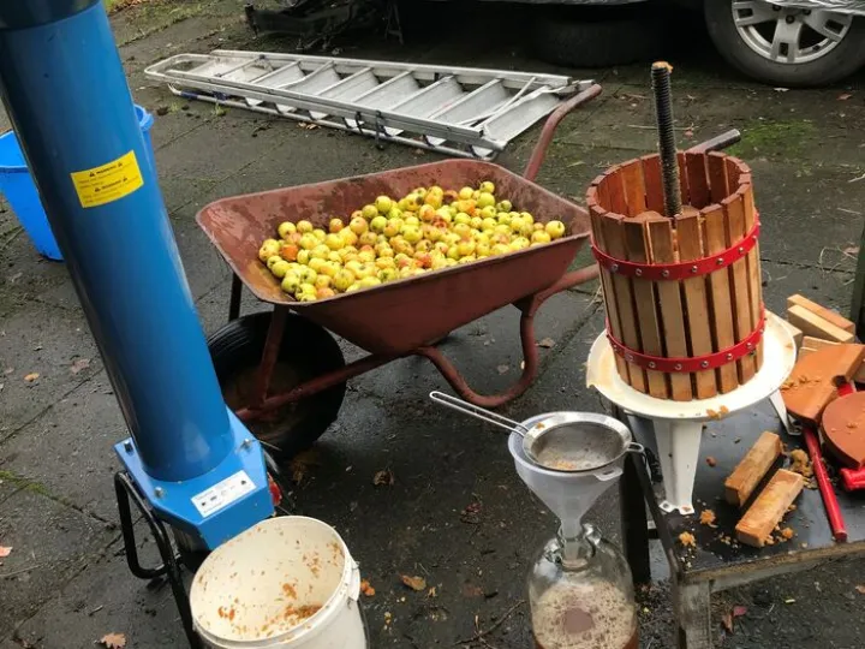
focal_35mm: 28
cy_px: 324
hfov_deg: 63.4
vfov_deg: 49.7
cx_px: 432
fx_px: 700
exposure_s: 1/171
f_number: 1.8
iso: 20
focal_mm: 3.99
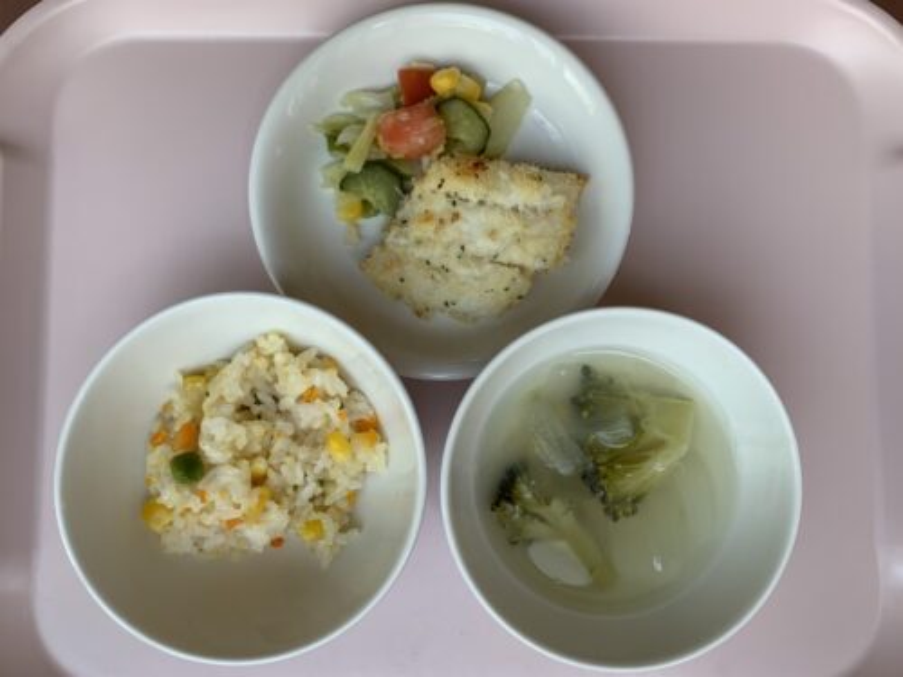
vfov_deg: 53.1
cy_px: 338
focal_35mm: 26
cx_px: 452
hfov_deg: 67.3
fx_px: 678
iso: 32
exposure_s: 1/122
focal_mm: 4.25
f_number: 1.8
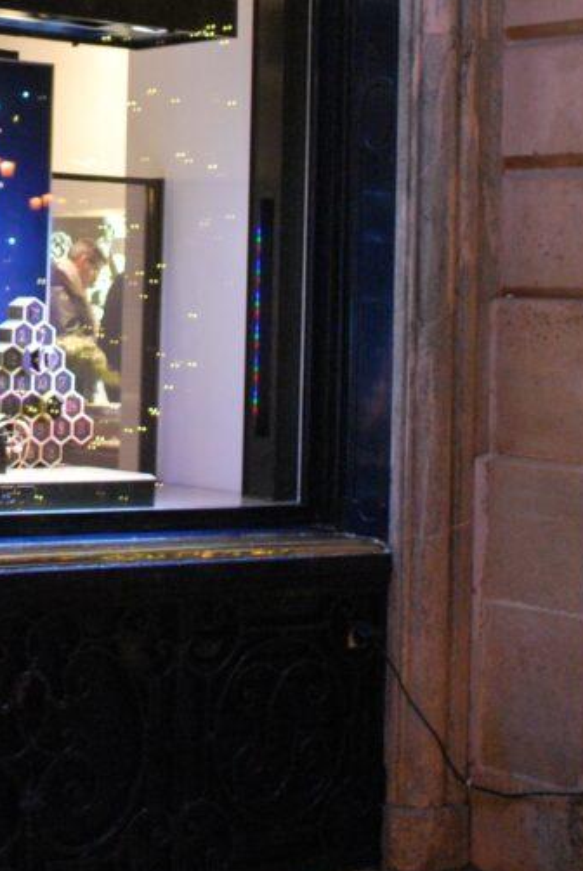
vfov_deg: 23.0
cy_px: 82
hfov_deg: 15.5
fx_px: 2083
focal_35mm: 86
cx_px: -60
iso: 640
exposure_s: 1/30
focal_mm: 18
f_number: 3.5
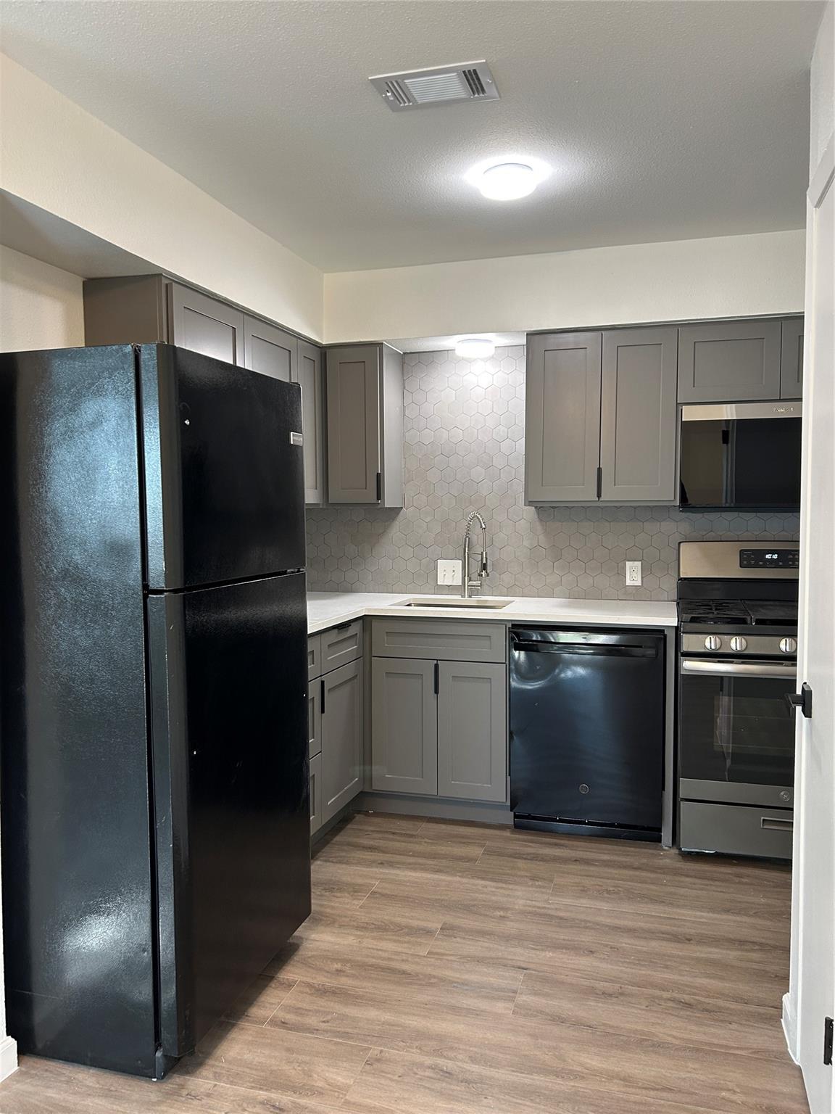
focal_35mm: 26
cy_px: 557
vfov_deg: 67.3
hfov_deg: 53.1
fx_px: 836
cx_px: 418
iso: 100
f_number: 1.5
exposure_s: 1/60
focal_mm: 5.7
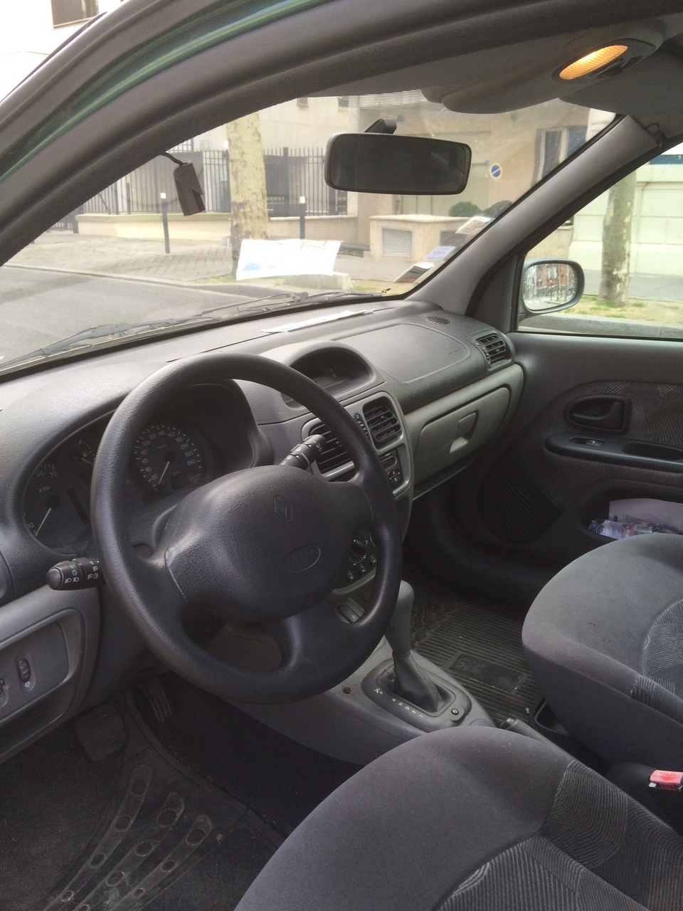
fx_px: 763
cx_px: 342
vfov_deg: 61.7
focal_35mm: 29
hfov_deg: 48.2
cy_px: 456
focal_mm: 4.15
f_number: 2.2
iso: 40
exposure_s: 1/100
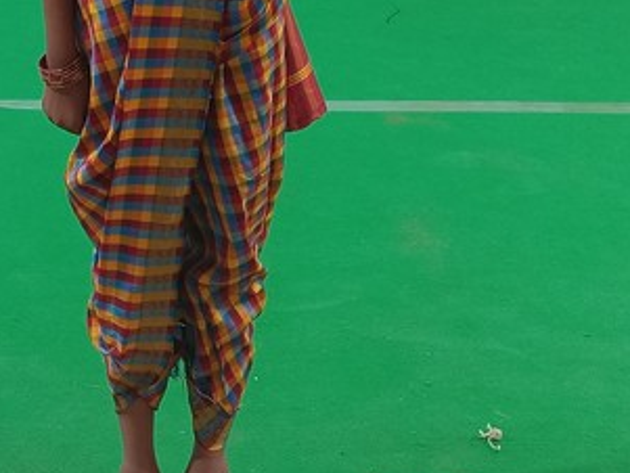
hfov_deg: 23.3
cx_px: 157
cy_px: -224
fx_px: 1511
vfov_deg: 16.3
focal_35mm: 83
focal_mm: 4.6
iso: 200
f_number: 1.8
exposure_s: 1/33.3
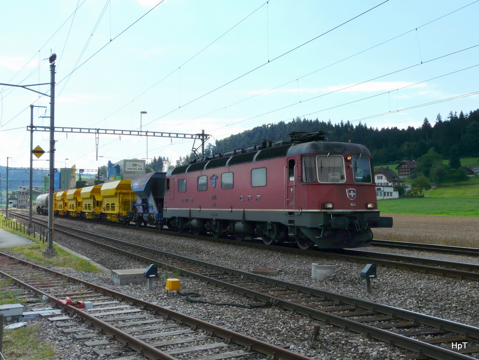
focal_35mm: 41
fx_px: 567
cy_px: 180
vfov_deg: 35.1
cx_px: 240
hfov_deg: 45.8
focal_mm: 6.7
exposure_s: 1/400
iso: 100
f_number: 6.3
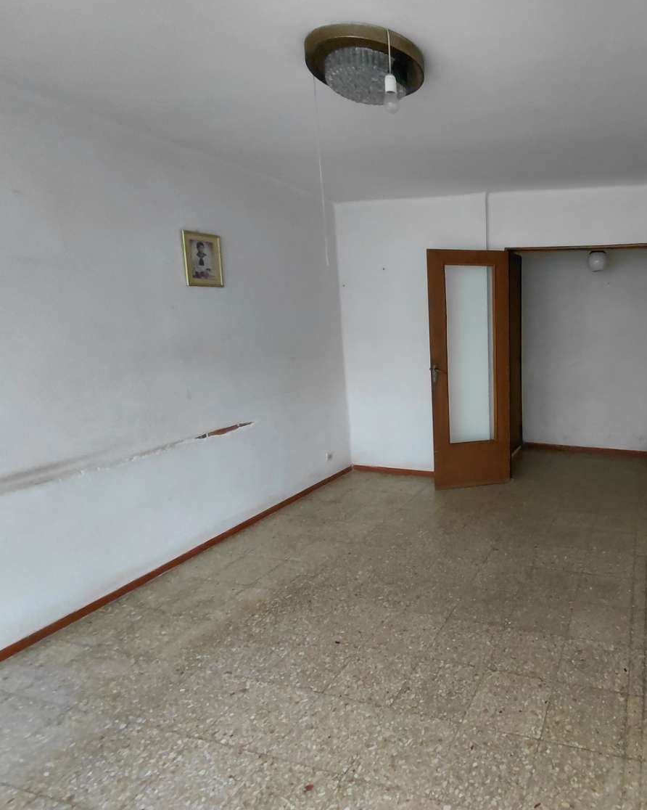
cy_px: 405
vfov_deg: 77.7
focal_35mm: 21
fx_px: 503
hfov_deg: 60.1
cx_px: 521
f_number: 2.2
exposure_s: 1/30
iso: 250
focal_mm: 1.64
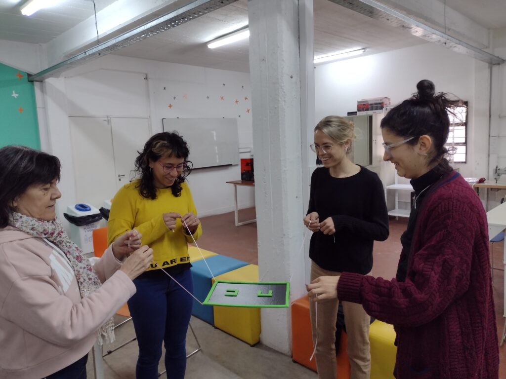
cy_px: 190
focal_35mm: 27
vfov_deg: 51.4
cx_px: 253
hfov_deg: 65.3
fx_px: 395
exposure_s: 1/50
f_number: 1.7
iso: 191
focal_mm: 4.71
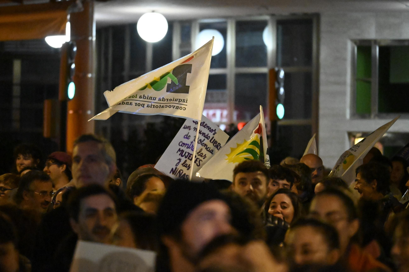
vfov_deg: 3.7
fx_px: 4259
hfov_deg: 5.5
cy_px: 136
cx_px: 204
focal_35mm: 375
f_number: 6.3
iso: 20000
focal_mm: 250
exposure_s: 1/160
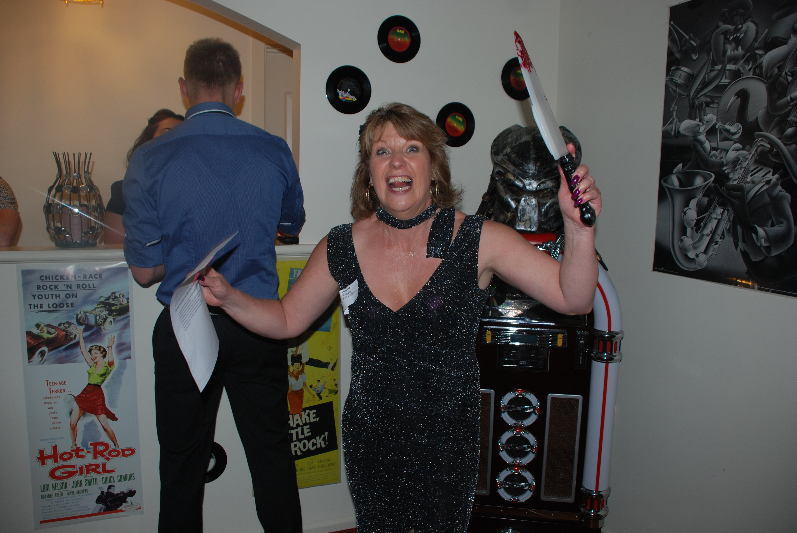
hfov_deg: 61.9
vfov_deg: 43.7
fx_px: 665
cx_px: 398
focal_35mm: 30
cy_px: 266
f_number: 3.8
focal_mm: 20
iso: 200
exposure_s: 1/60
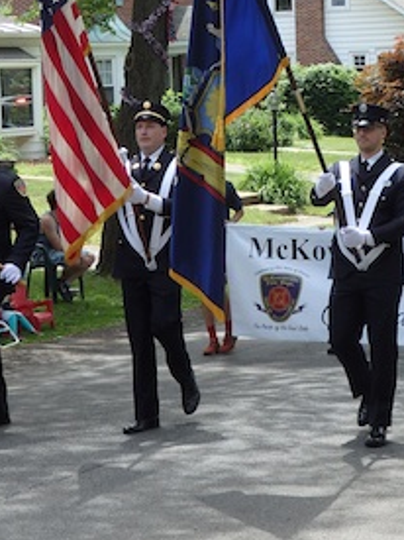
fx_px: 2040
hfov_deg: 11.3
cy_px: 92
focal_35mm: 131
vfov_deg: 14.9
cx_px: 259
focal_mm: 10.8
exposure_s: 1/320
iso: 125
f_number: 4.2
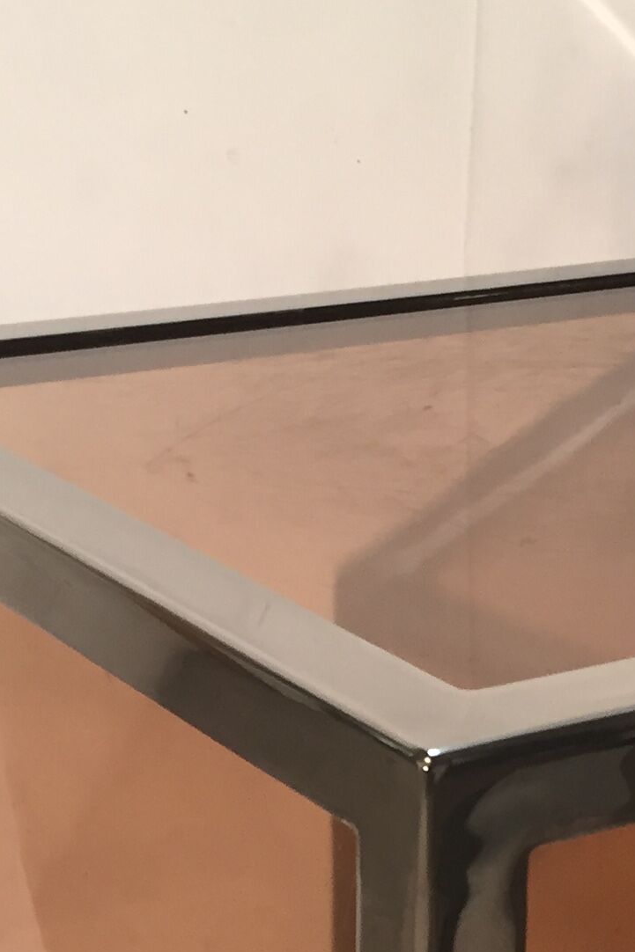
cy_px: 1028
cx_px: 429
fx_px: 2408
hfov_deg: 15.0
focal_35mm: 91
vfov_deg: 21.3
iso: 80
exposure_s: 1/33
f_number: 2.2
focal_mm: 4.15
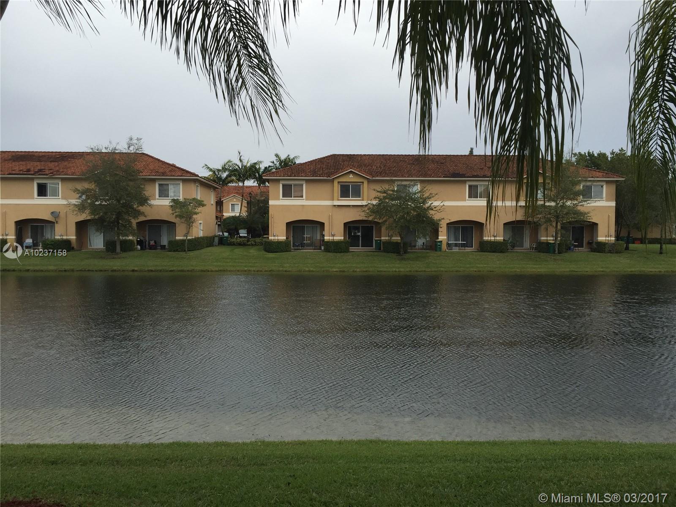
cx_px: 338
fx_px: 566
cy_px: 254
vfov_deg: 48.2
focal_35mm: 29
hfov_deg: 61.7
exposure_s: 1/898
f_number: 2.2
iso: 32
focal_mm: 4.15
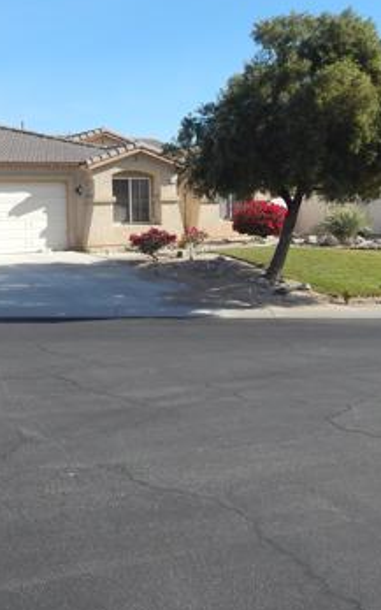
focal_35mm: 45
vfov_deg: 44.0
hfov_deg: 28.6
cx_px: 205
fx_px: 747
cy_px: 227
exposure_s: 1/400
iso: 125
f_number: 6
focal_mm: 4
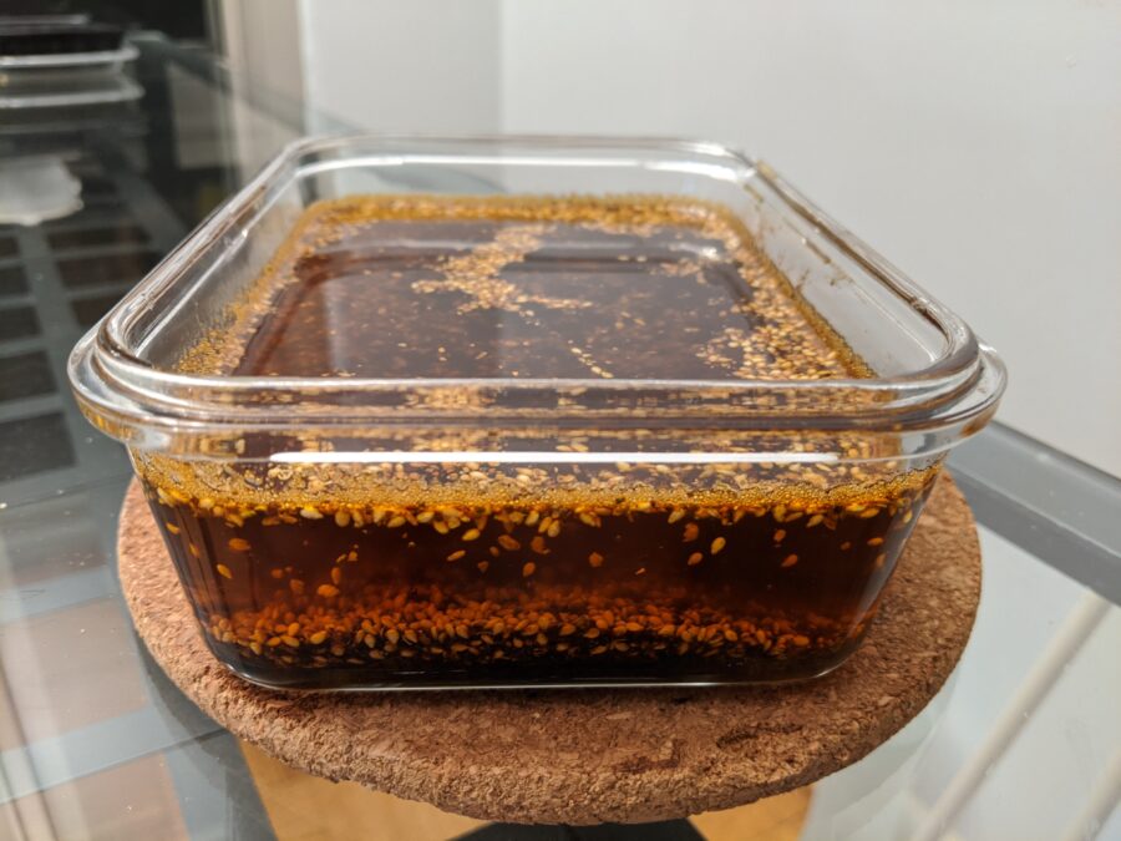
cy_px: 420
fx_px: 874
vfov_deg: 51.4
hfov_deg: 65.3
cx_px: 560
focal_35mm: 27
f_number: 1.8
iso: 186
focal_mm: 4.44
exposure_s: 1/25
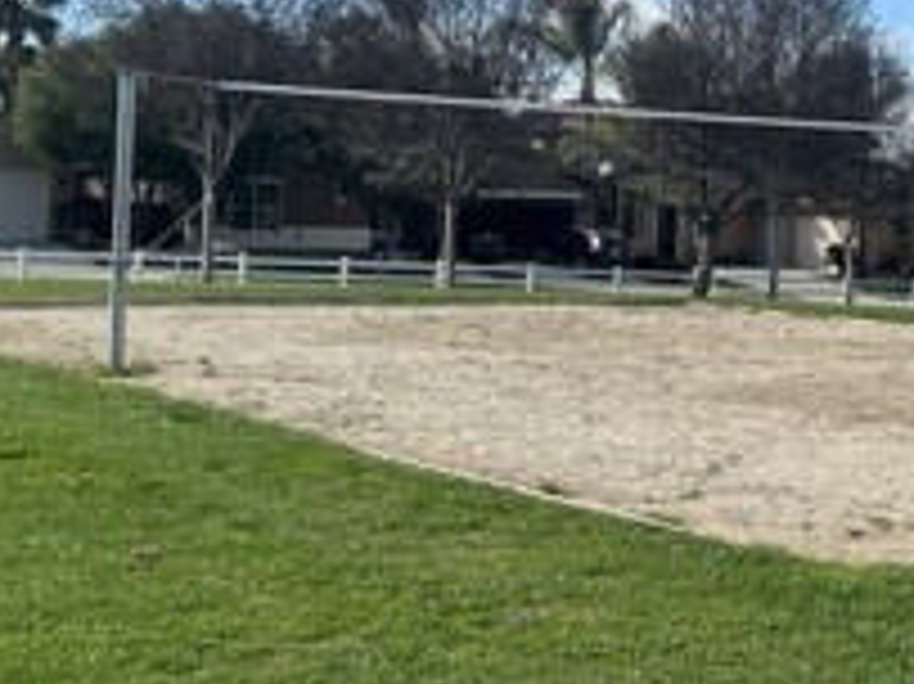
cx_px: 887
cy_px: 148
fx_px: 2164
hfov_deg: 23.0
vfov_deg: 17.8
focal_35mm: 82
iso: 50
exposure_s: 1/3831
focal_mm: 5.7
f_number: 1.5
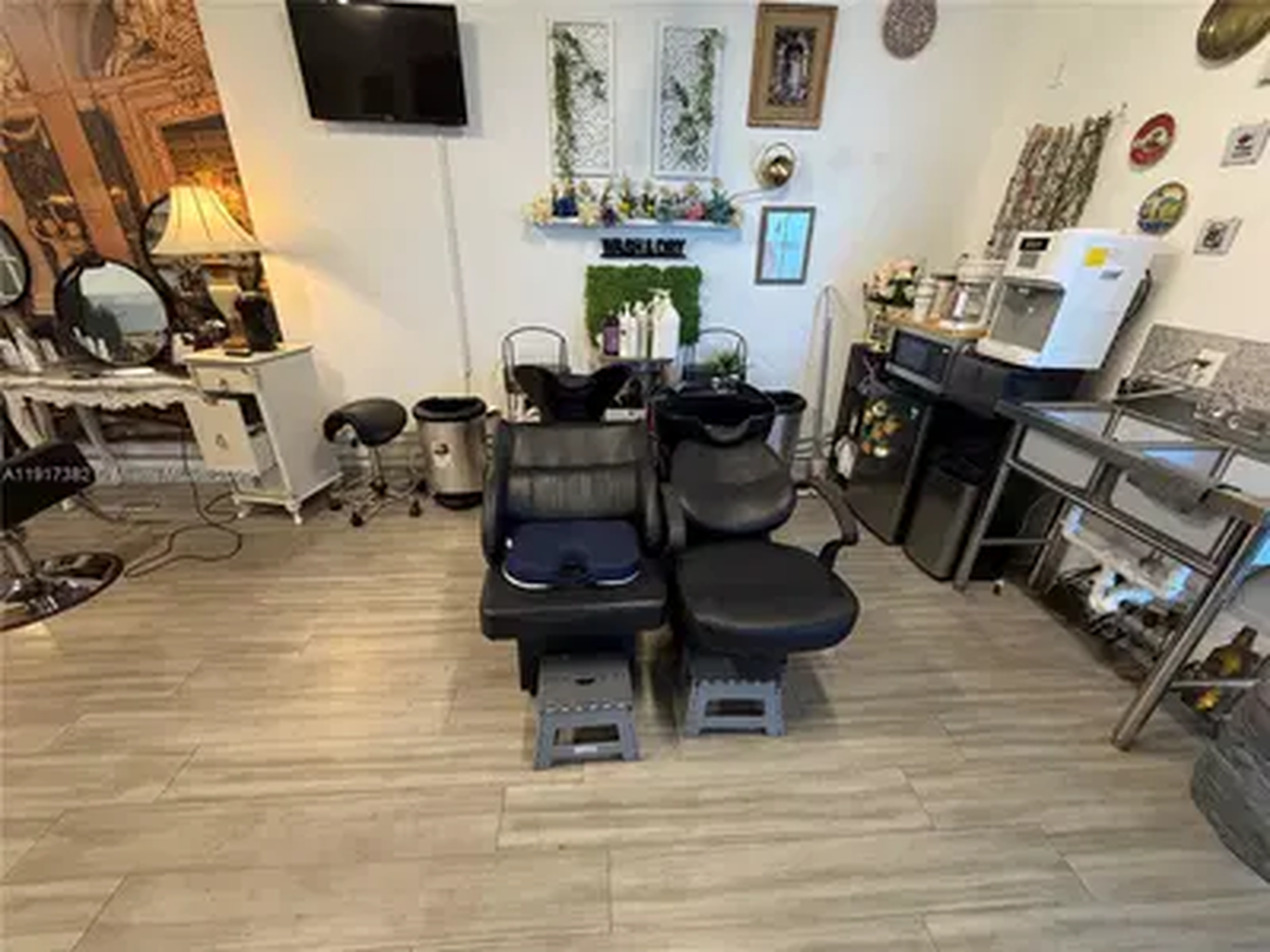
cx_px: 635
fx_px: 514
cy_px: 476
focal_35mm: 14
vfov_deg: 85.7
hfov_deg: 102.1
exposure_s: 1/60
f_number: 2.2
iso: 400
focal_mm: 2.22
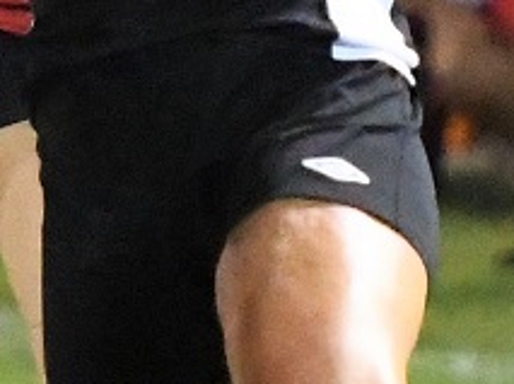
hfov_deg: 1.6
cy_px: 145
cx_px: -174
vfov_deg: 1.2
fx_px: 18366
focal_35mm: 1239
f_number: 2.8
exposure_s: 1/800
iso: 14400
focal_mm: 170
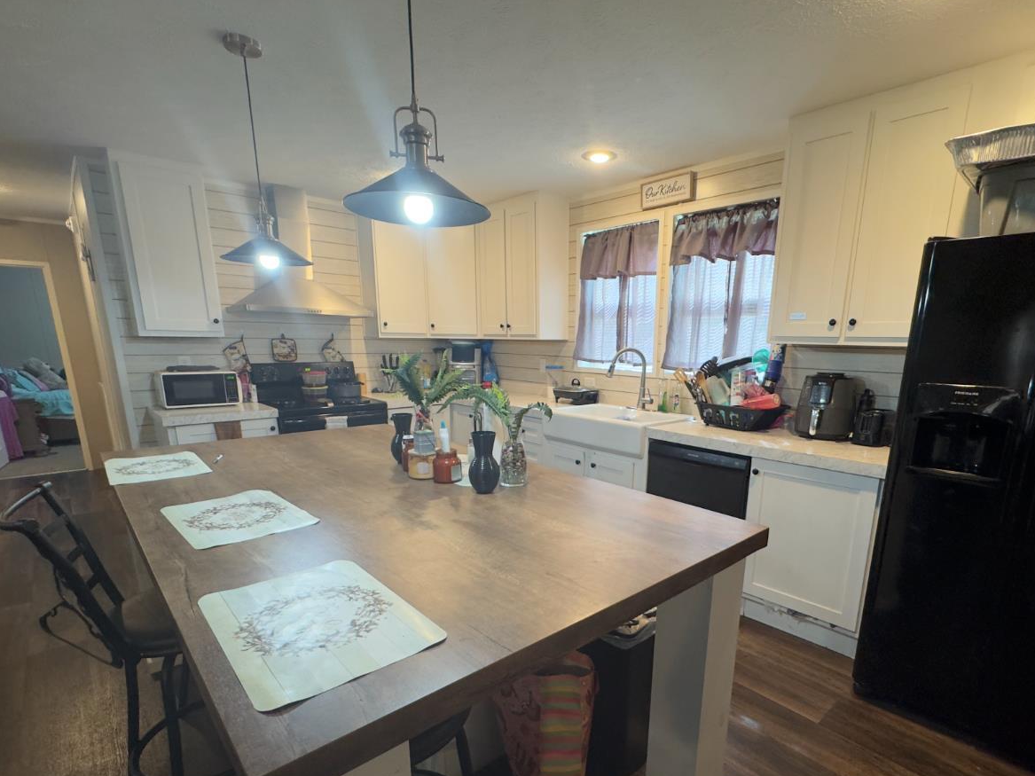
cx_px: 564
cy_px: 476
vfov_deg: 70.6
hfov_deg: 87.5
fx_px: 538
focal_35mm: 18
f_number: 2.2
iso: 320
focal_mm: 2.22
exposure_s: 1/60
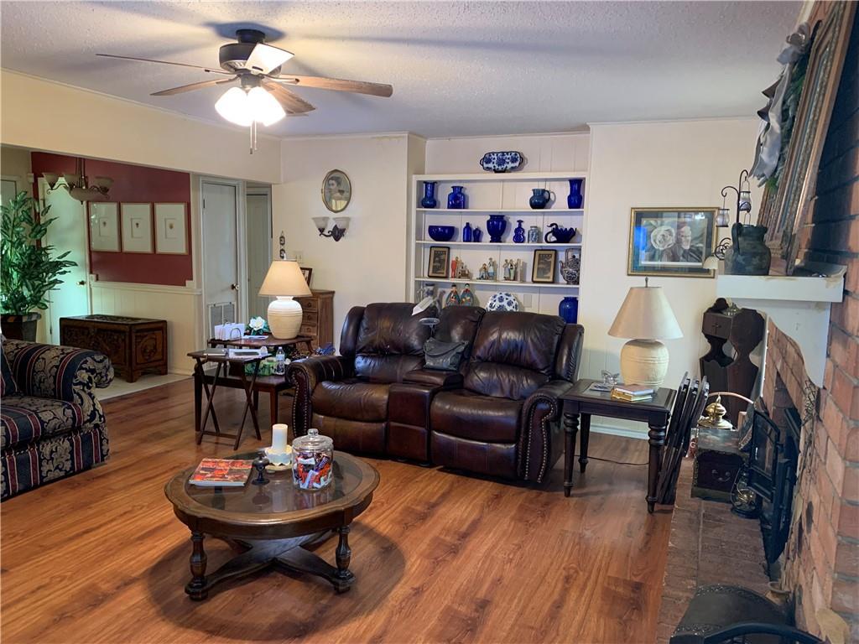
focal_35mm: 26
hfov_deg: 67.3
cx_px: 430
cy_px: 322
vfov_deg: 53.1
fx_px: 645
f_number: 1.8
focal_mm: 4.25
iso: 250
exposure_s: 1/40
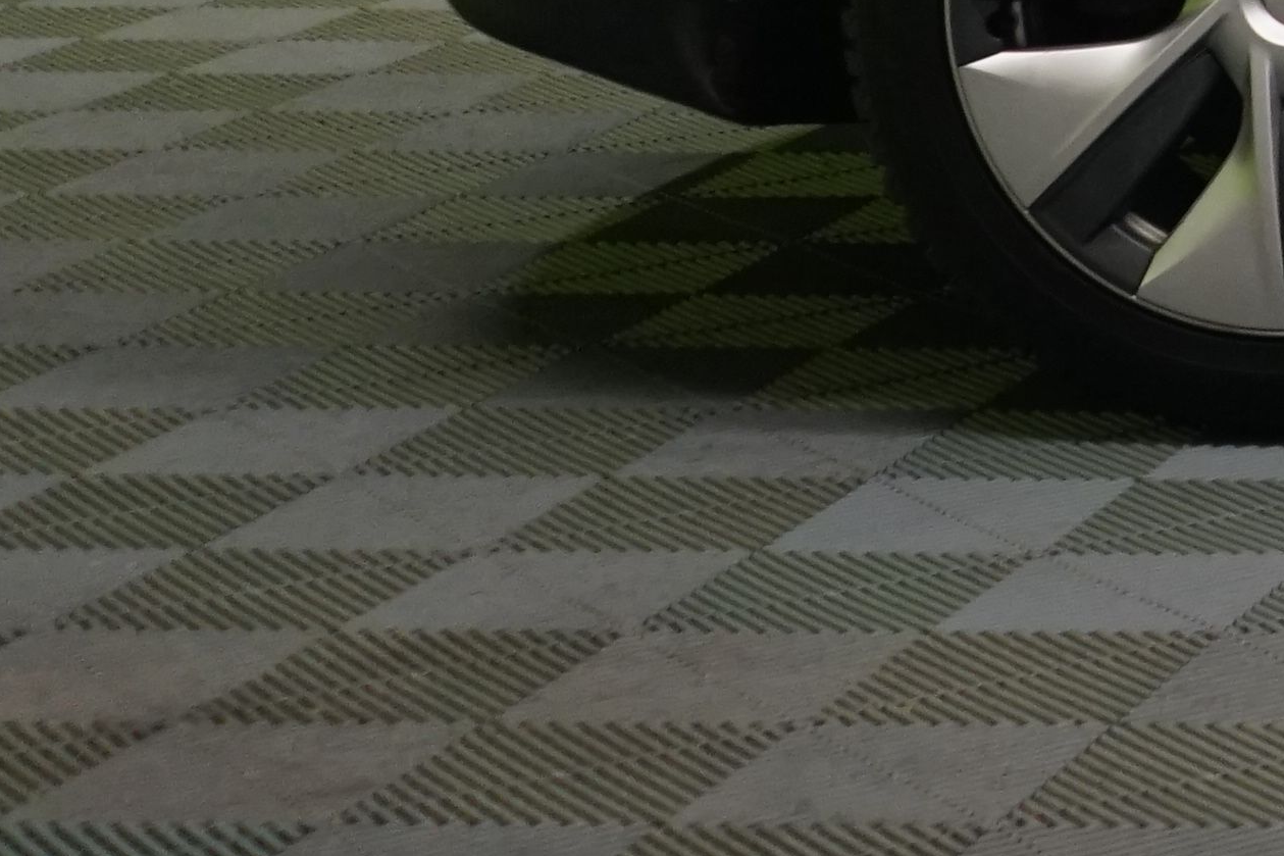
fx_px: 5099
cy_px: -757
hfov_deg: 11.9
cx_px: 3008
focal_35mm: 143
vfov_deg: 9.1
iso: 1600
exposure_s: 1/50
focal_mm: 30
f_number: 4
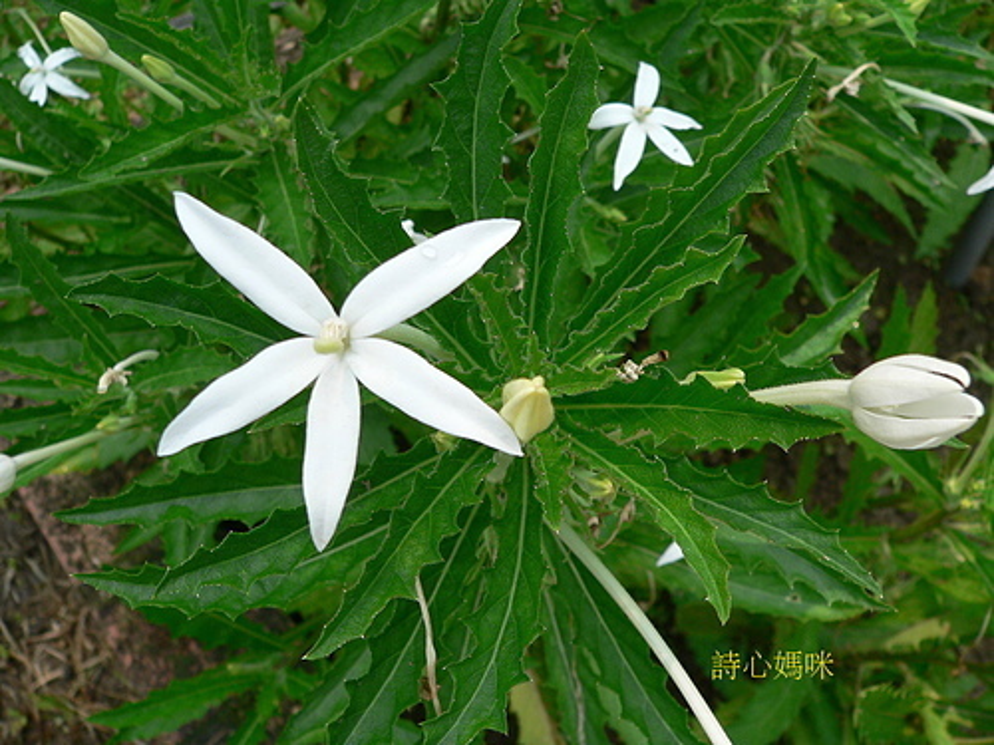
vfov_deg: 39.7
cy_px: 372
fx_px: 1034
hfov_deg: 51.4
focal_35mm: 36
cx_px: 497
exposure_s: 1/320
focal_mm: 6
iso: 80
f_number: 4
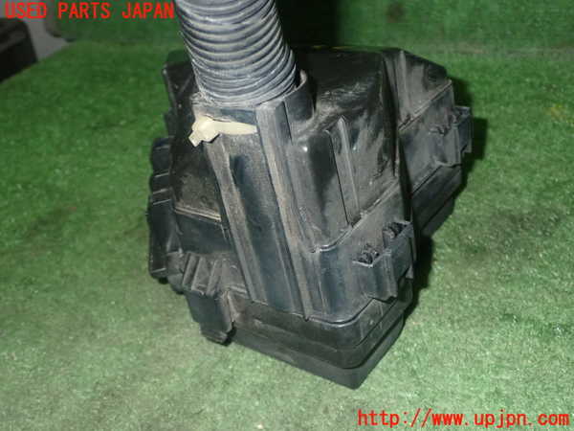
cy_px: 216
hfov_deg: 42.9
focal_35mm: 44
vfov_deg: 32.9
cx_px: 287
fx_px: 730
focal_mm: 7.84
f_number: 9
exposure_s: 1/40
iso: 800
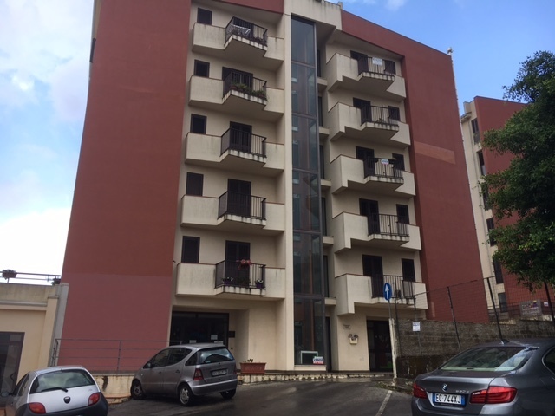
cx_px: 278
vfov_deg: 48.2
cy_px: 208
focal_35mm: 29
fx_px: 465
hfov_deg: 61.7
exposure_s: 1/379
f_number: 2.2
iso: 25
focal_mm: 4.15
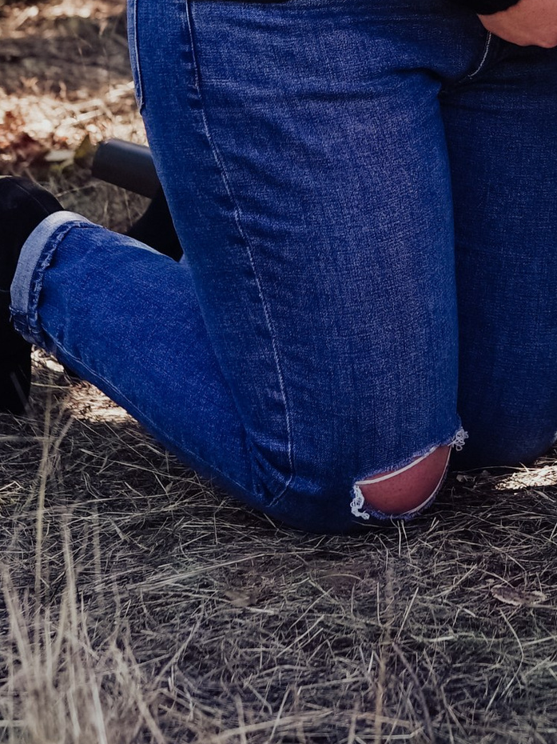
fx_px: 2984
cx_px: 746
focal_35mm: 139
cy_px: -357
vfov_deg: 13.4
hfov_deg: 10.4
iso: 50
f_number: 2.8
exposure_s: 1/200
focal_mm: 35
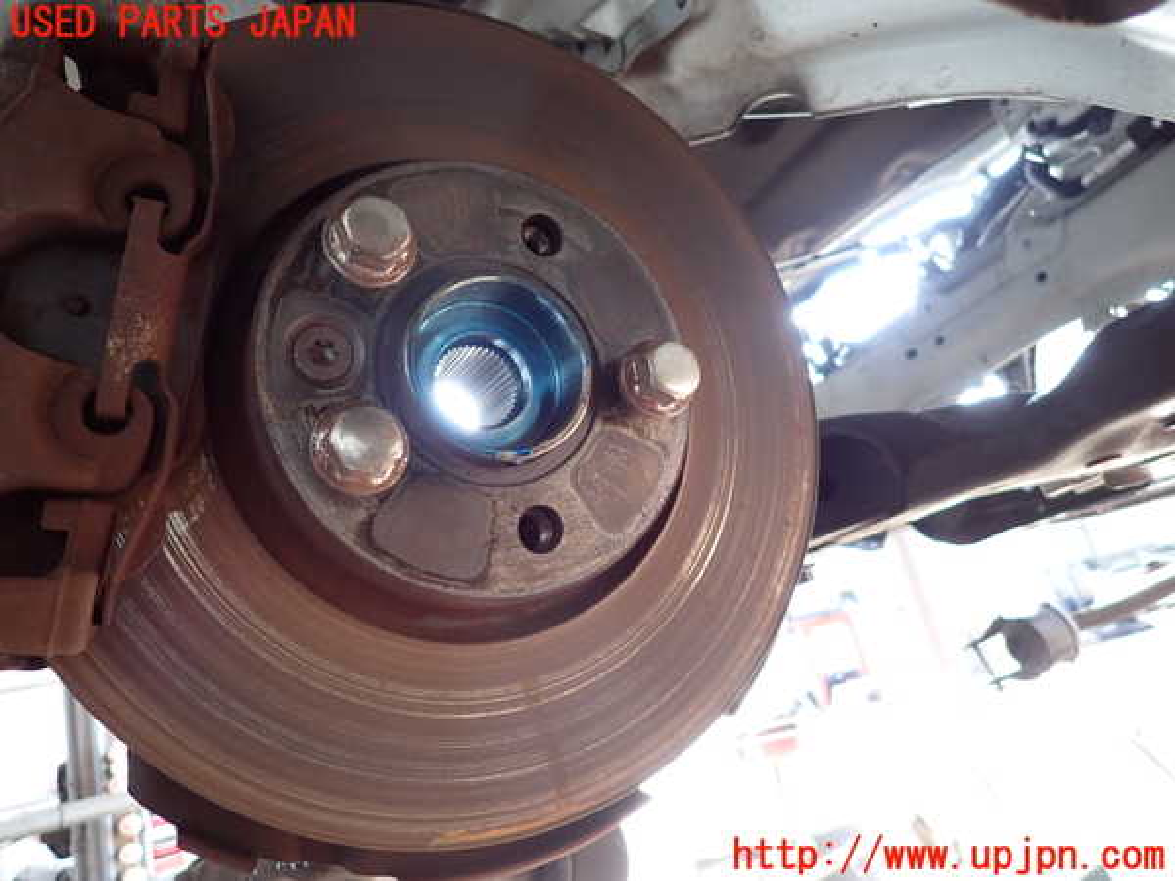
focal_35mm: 25
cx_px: 588
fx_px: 849
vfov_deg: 54.9
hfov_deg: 69.4
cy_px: 440
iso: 200
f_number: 2
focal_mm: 4.5
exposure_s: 1/50
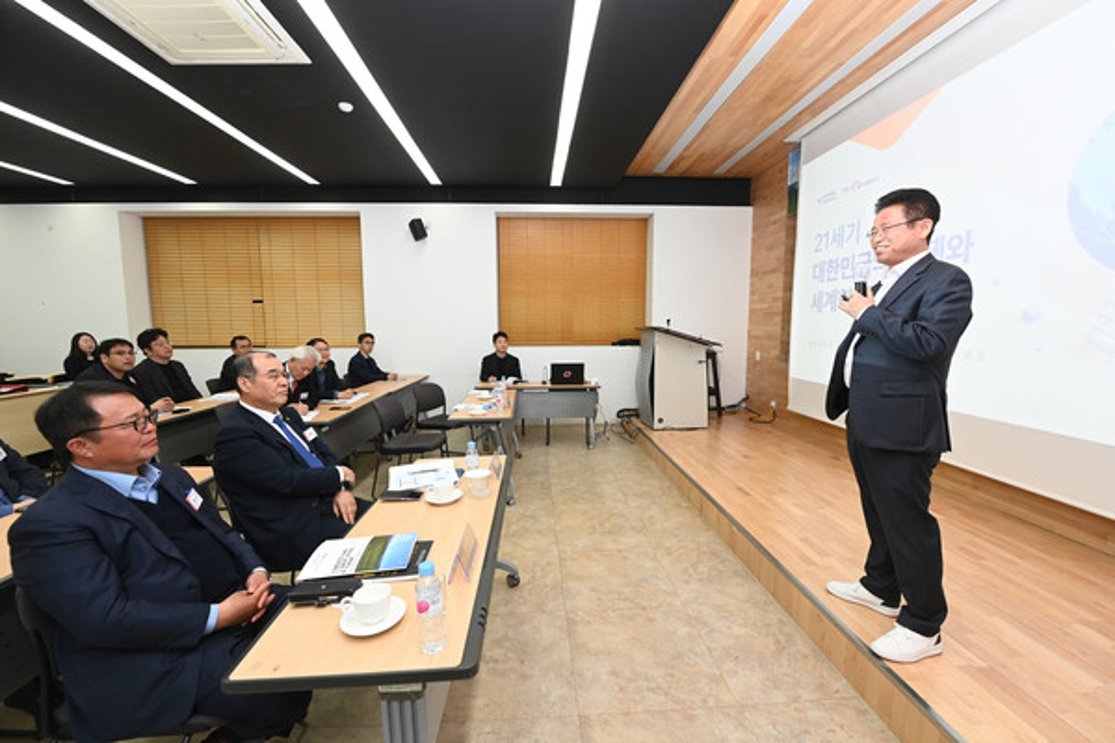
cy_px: 372
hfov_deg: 104.3
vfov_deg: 81.2
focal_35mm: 14
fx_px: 434
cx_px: 558
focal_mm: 14
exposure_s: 1/200
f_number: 6.3
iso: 3200
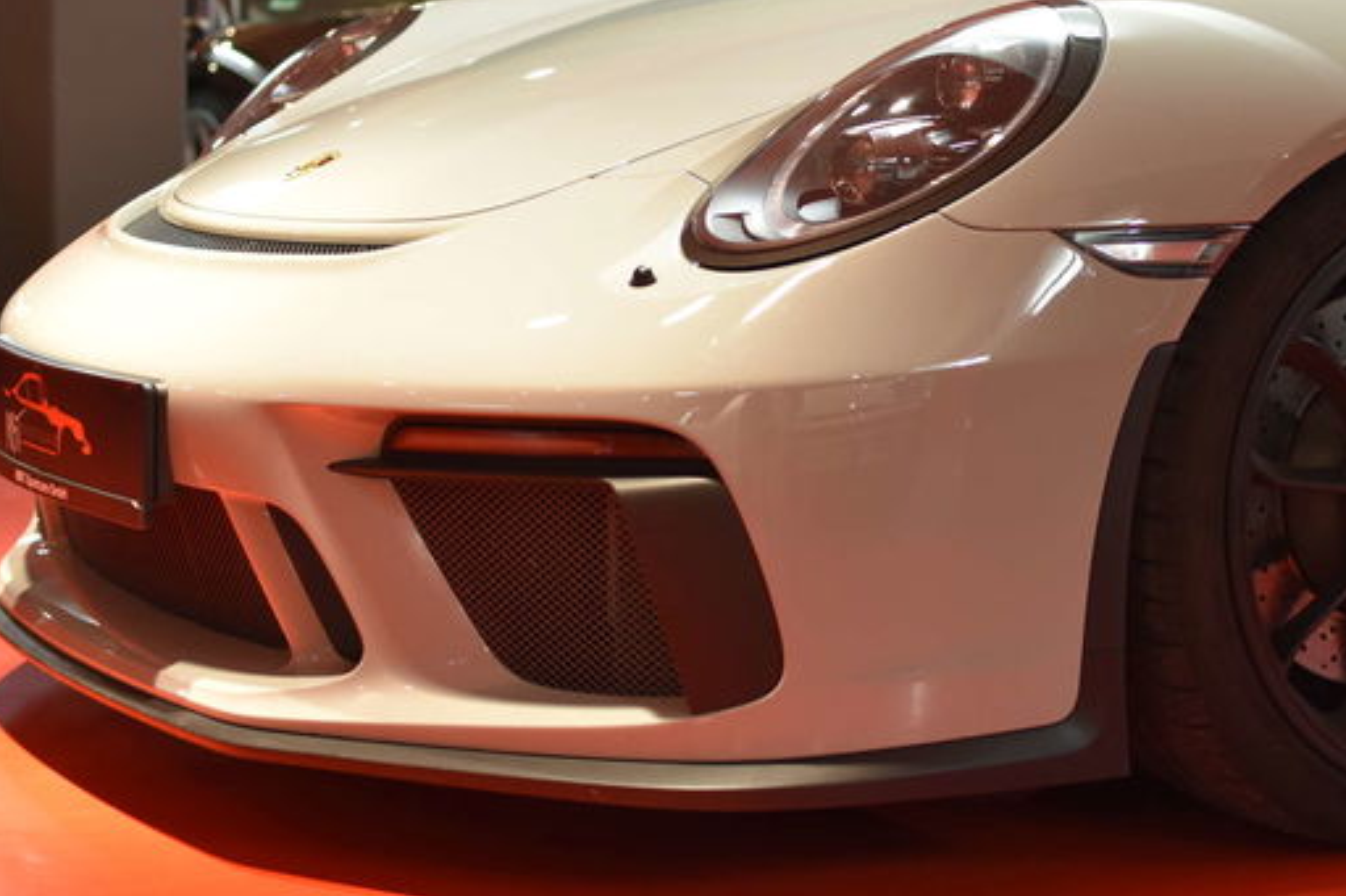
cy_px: 349
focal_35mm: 79
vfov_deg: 17.3
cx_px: 825
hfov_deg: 25.7
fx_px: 2943
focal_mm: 35
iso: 800
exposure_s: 1/60
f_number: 2.5
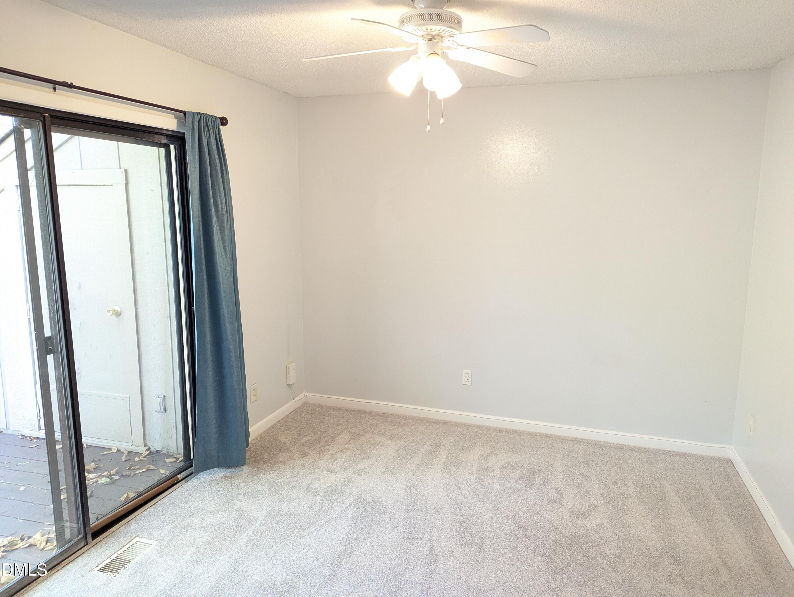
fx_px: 551
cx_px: 397
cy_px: 298
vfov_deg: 56.9
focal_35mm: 24
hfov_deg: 71.5
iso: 1260
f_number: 1.85
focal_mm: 6.81
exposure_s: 1/120
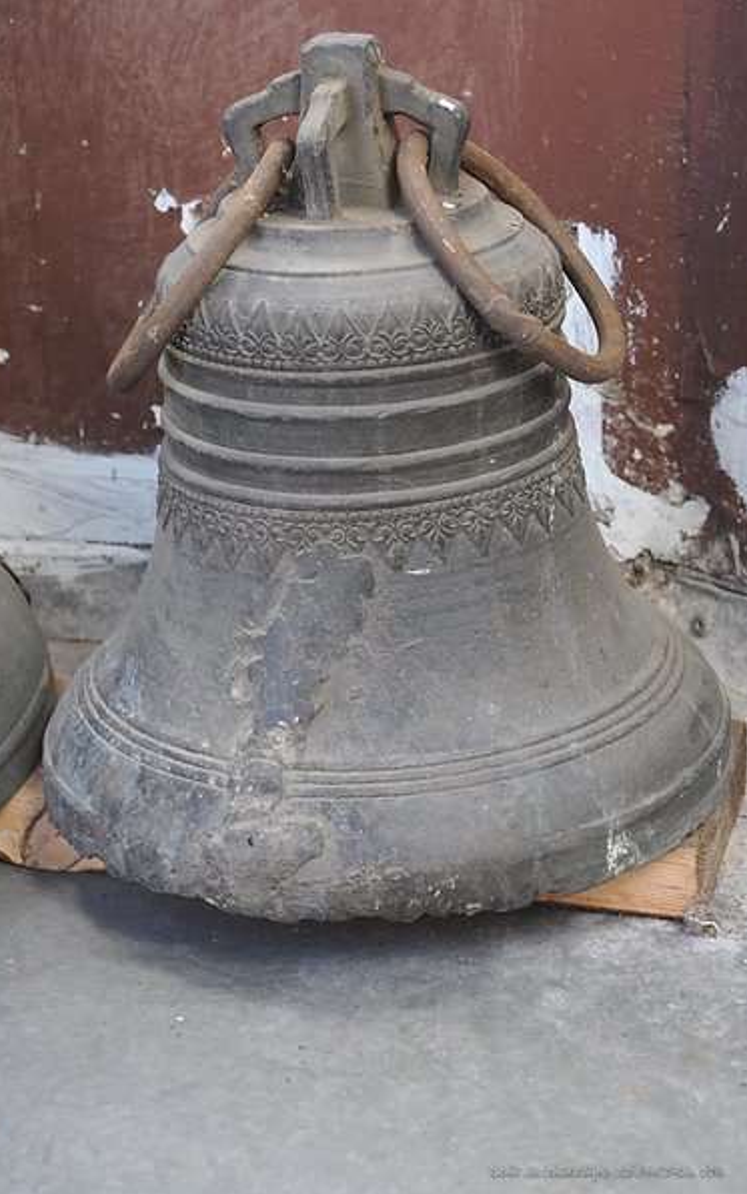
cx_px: 377
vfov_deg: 24.5
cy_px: 597
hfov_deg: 15.5
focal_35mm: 85
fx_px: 2750
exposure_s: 1/25
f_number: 9
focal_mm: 55
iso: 500
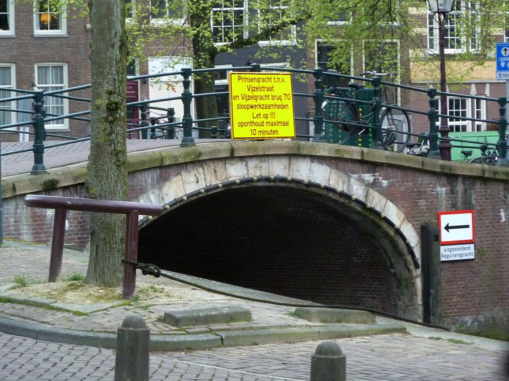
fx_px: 2499
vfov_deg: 8.7
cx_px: 256
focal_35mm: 170
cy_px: 190
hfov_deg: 11.6
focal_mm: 27.8
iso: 400
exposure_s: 1/40
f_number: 4.5
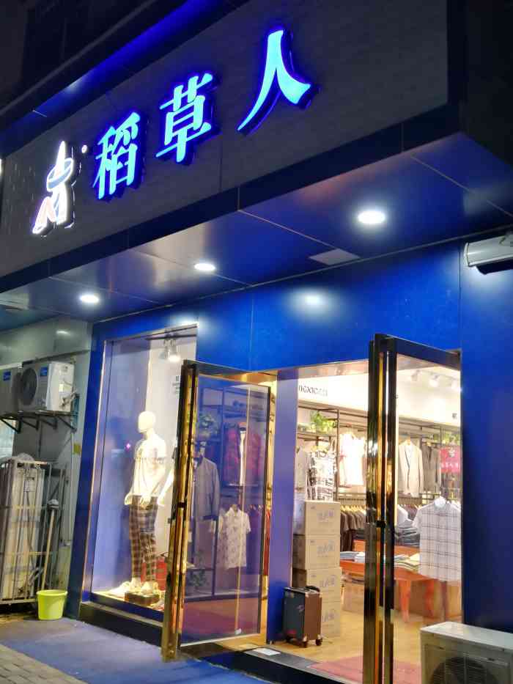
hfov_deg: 40.7
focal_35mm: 35
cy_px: 342
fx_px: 691
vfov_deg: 52.6
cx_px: 256
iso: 200
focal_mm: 3.95
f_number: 2.2
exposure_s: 1/33.3
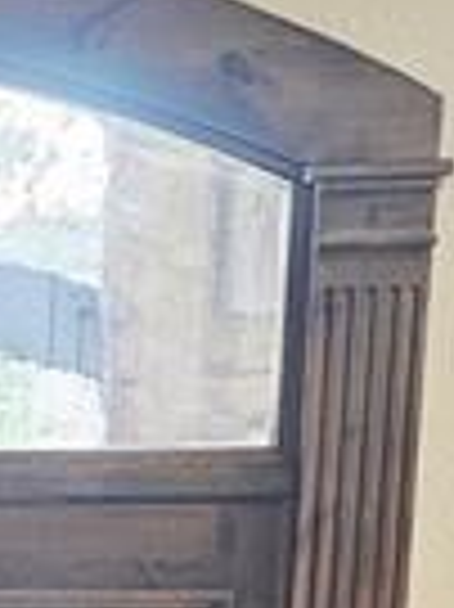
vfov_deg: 14.2
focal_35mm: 131
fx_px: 2294
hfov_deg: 10.6
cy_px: 878
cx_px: -364
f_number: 1.7
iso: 500
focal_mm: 6.3
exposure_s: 1/60.2
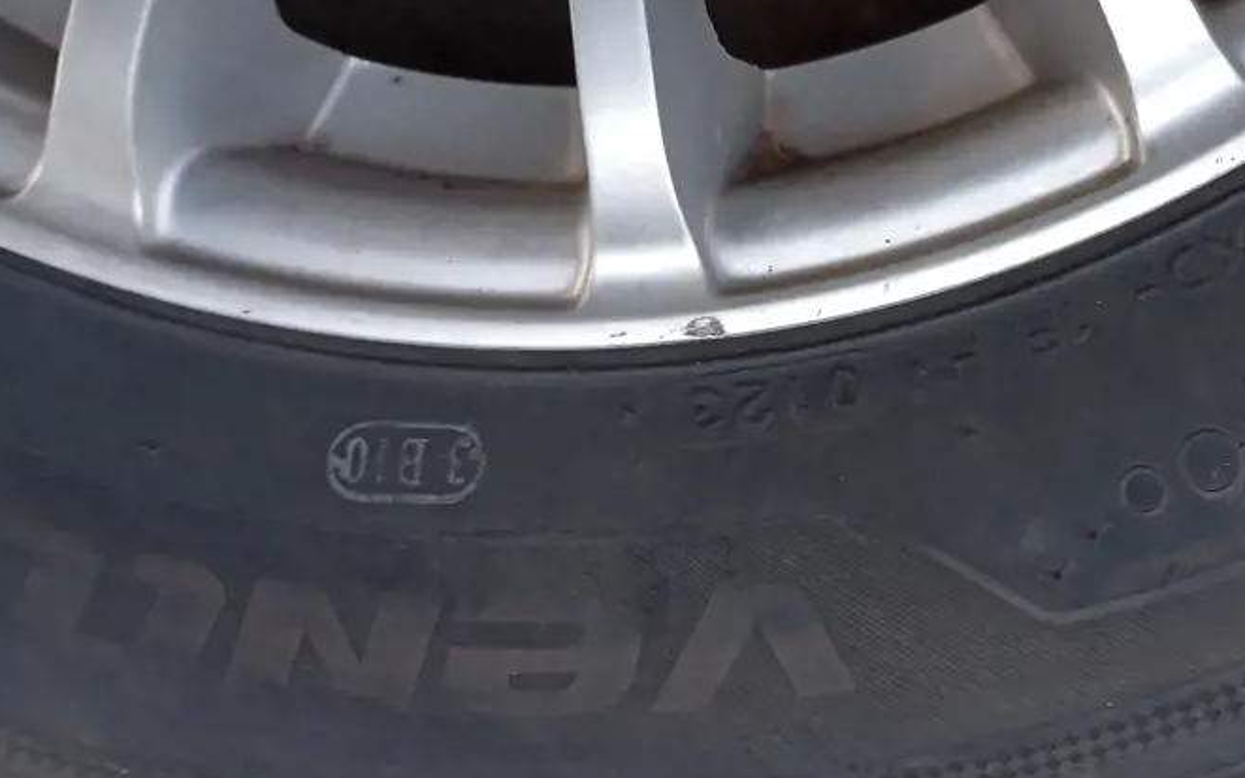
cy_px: 423
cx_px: 906
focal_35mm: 45
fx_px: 1527
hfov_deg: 43.2
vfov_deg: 28.6
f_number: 1.8
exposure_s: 1/50
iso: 314
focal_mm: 4.27
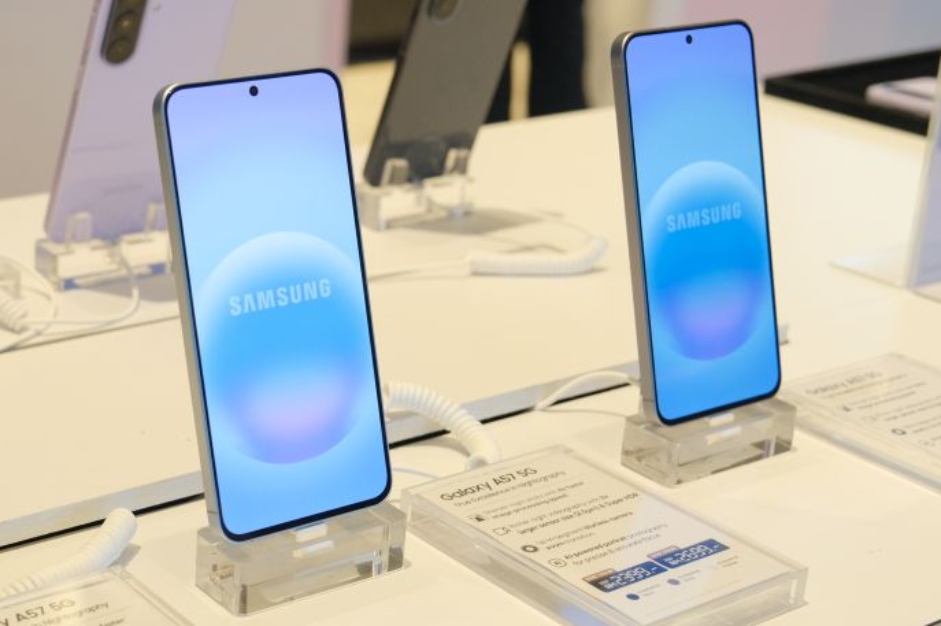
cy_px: 293
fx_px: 1698
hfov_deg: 30.1
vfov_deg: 20.9
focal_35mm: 65
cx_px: 170
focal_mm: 24.2
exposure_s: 1/100
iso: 1000
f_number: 3.6
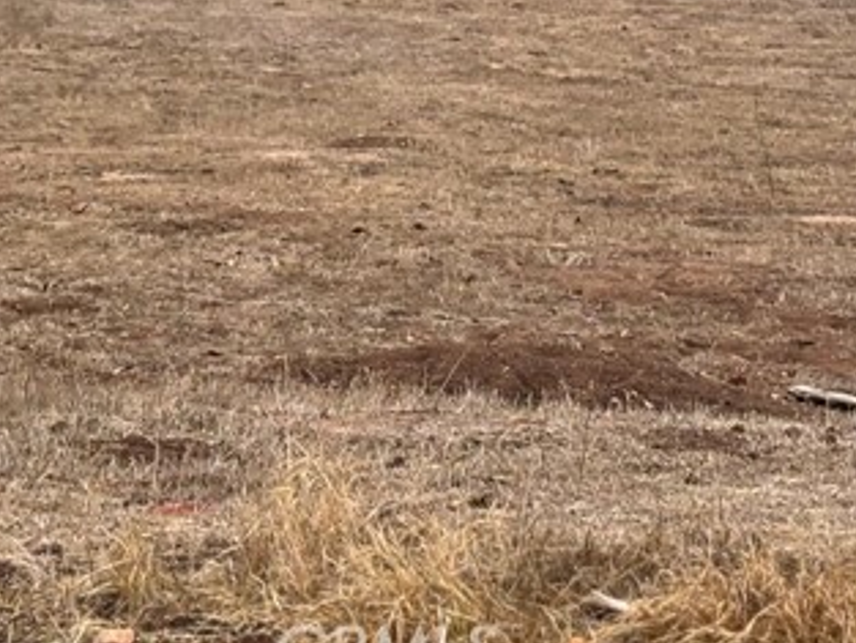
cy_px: -361
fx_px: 4205
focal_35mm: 170
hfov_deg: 11.6
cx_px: 569
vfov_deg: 8.5
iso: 32
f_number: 1.6
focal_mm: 5.96
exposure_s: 1/400
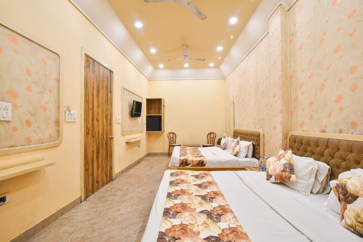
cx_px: 182
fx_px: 161
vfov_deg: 73.8
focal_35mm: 16
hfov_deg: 96.7
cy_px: 121
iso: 2500
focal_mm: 16
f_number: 8
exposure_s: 1/50
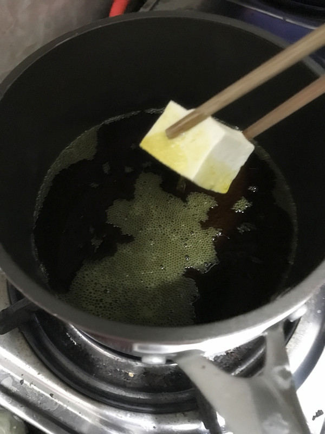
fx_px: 351
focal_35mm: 28
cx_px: 162
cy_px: 217
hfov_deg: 49.7
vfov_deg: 63.4
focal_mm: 3.99
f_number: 1.8
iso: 250
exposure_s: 1/4
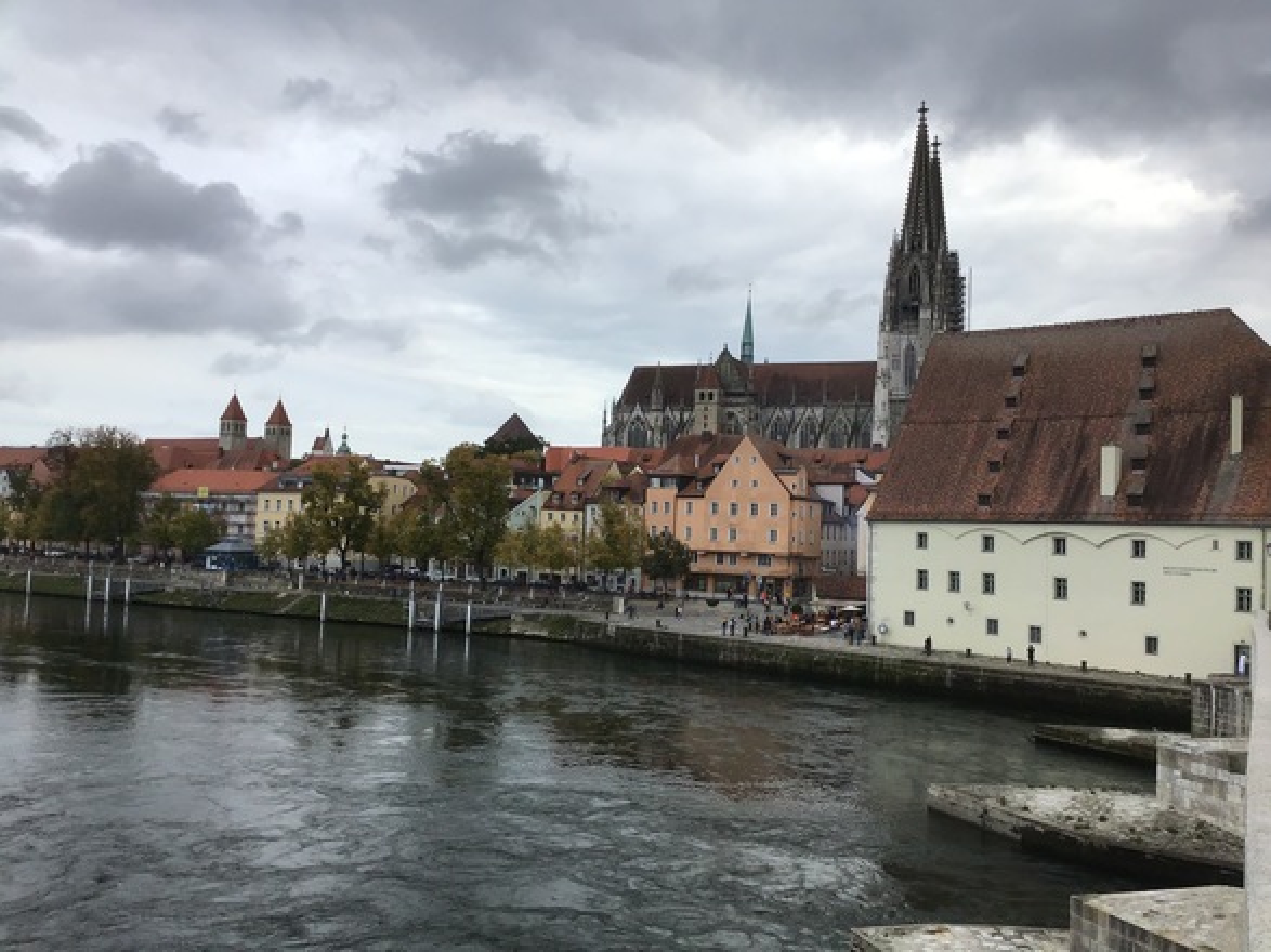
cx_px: 636
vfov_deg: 45.4
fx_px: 1138
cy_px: 476
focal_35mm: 31
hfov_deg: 58.4
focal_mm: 3.3
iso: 25
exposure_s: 1/525
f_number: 2.4
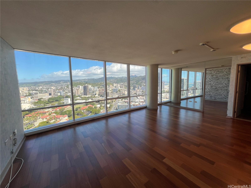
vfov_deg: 89.9
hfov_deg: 106.2
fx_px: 94
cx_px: 126
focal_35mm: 13
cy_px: 94
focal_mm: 1.57
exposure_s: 1/223
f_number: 1.8
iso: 32
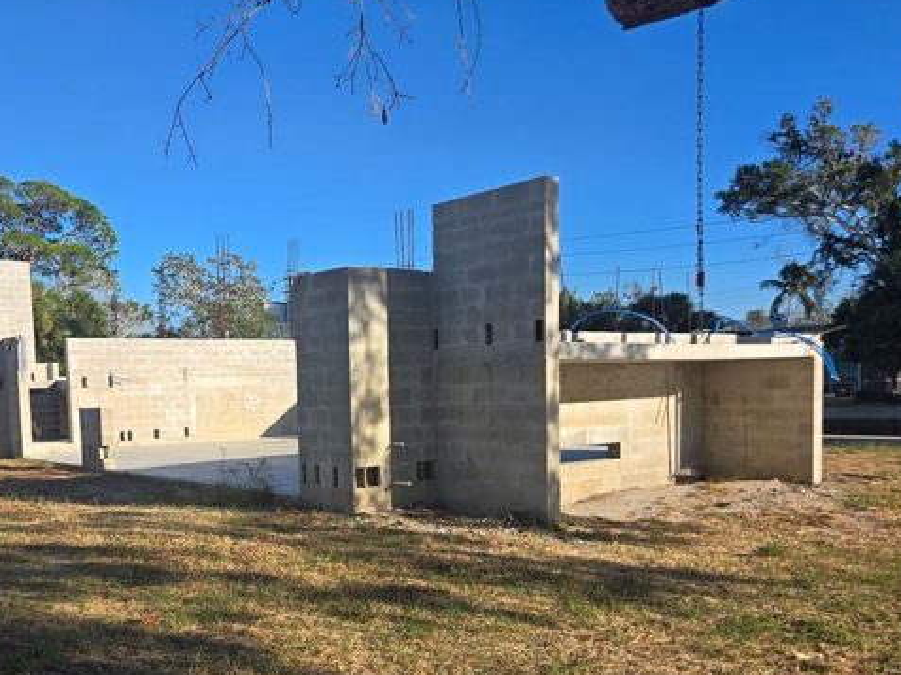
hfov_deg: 53.5
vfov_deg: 41.3
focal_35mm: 34
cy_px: 442
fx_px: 884
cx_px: 348
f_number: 1.8
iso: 25
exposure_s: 1/1339
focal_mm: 5.4
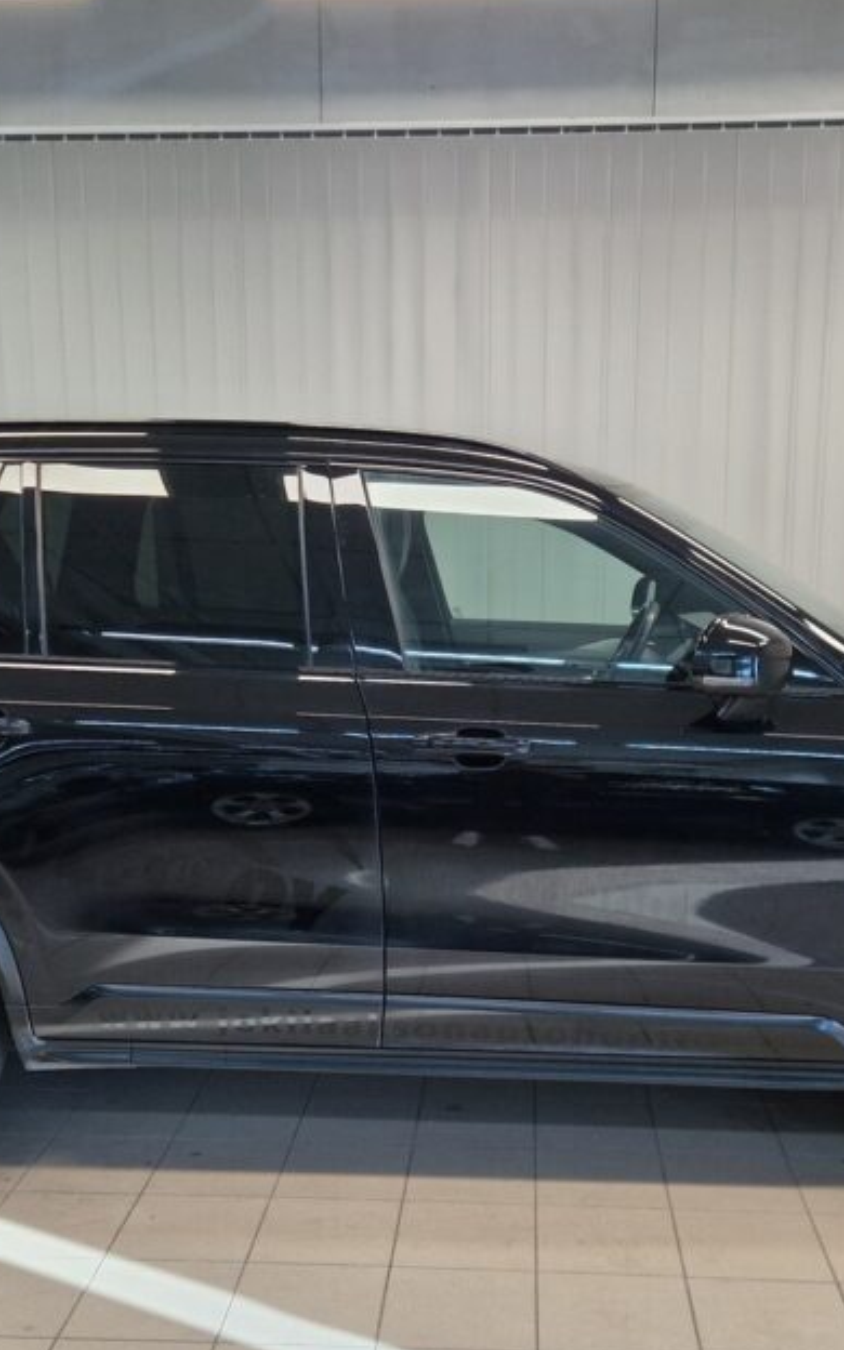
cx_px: 452
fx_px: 1472
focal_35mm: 40
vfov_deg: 49.0
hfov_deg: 32.0
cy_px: 809
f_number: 1.8
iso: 160
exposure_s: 1/180
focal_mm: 5.4
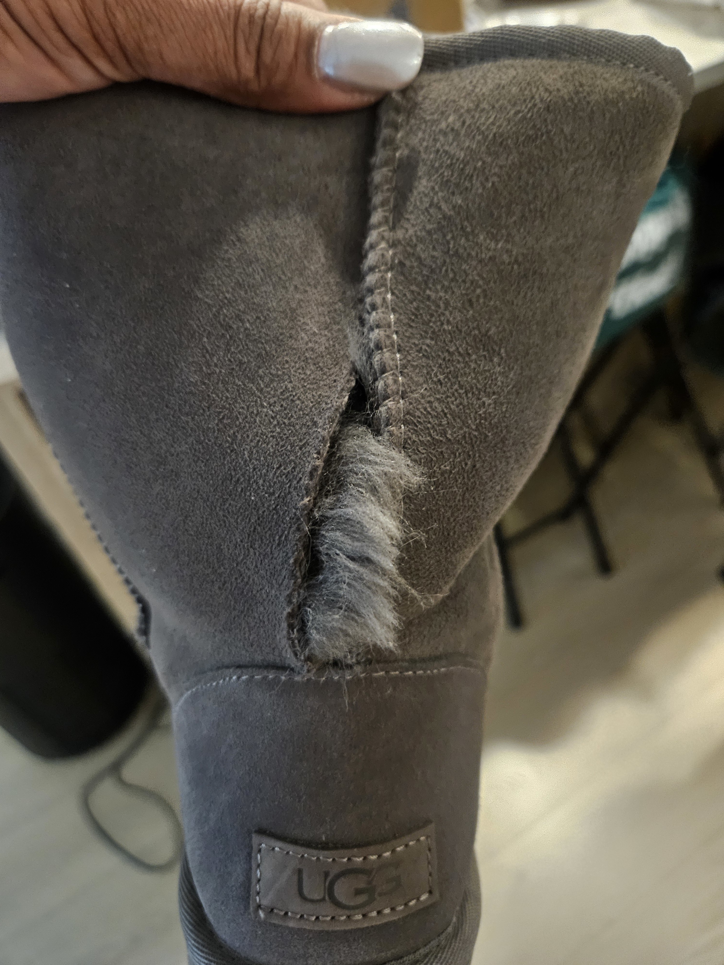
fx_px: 641
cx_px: 362
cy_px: 482
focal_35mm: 23
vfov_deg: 73.9
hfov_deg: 58.9
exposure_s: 1/24
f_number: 1.8
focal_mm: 5.4
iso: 1600
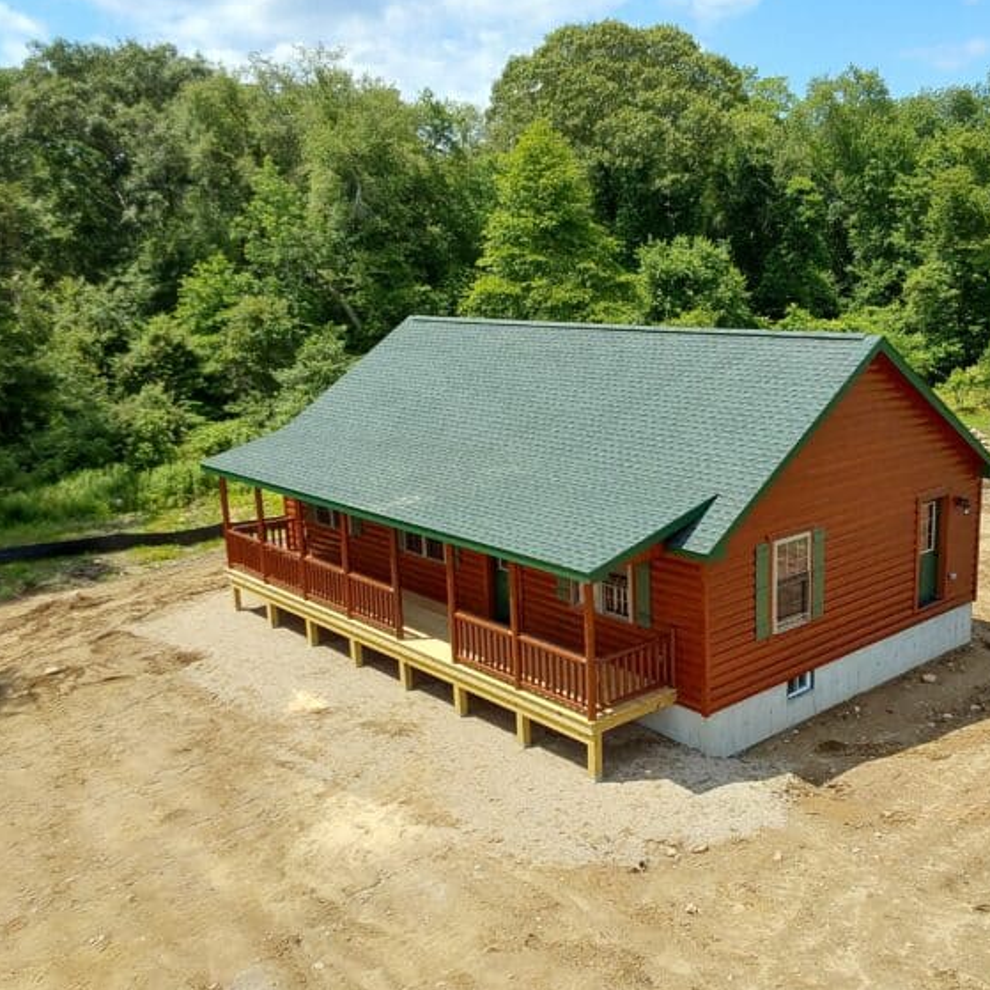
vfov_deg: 48.4
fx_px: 1100
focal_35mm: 34
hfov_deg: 48.0
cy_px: 487
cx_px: 616
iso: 50
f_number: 1.9
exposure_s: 1/1448
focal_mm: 2.91
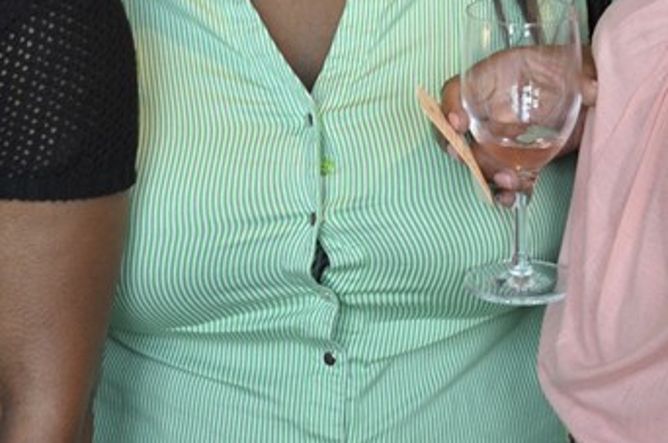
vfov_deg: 9.0
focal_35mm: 149
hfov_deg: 13.8
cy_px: -152
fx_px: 2761
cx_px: 316
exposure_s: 1/15
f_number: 5
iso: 400
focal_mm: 34
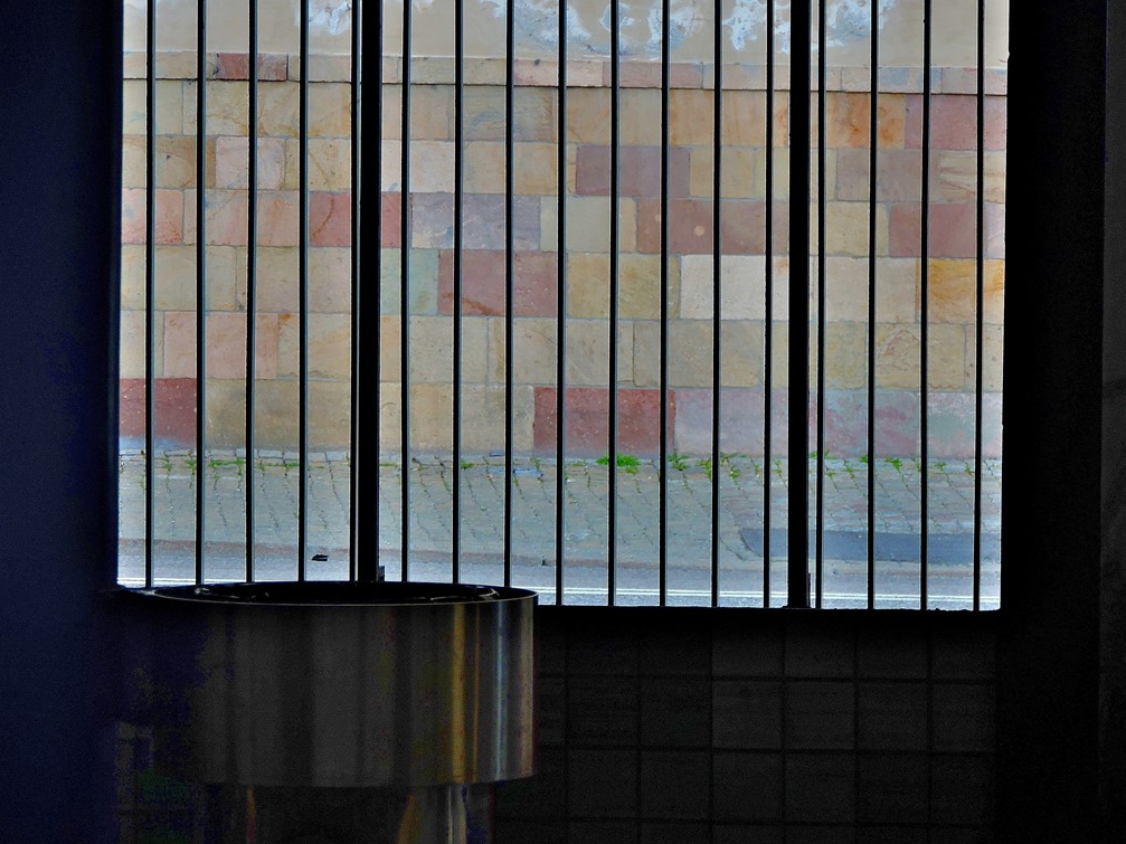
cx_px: 560
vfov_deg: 4.9
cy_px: 427
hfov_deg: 6.5
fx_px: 9920
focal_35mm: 305
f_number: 4.8
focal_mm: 53.5
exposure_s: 1/200
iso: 180
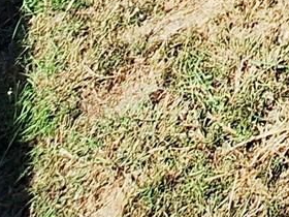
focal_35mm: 95
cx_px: 583
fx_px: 793
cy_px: -519
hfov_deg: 16.0
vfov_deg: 9.7
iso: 40
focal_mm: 1.74
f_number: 2.2
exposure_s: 1/1233
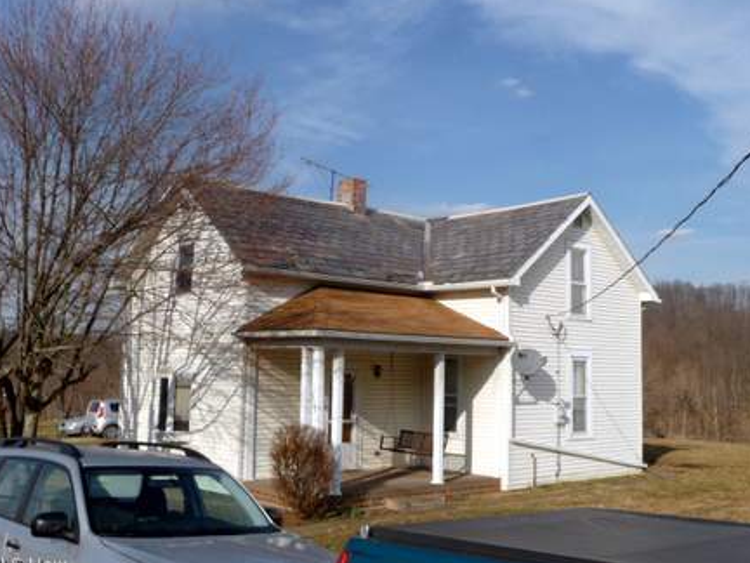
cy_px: 264
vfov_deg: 35.9
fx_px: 867
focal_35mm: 40
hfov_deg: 46.8
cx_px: 398
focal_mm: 4.7
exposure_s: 1/320
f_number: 8
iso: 100
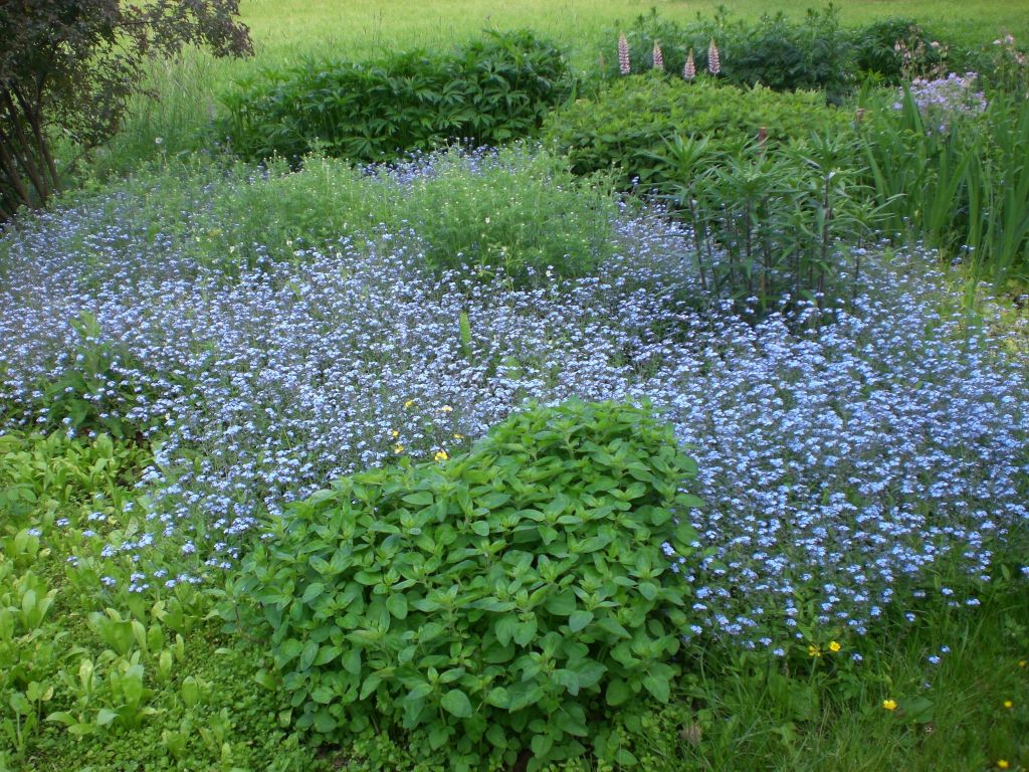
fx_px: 1130
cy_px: 386
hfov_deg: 49.0
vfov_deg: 37.7
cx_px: 514
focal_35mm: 38
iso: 50
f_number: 3.1
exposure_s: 1/125
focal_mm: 6.3
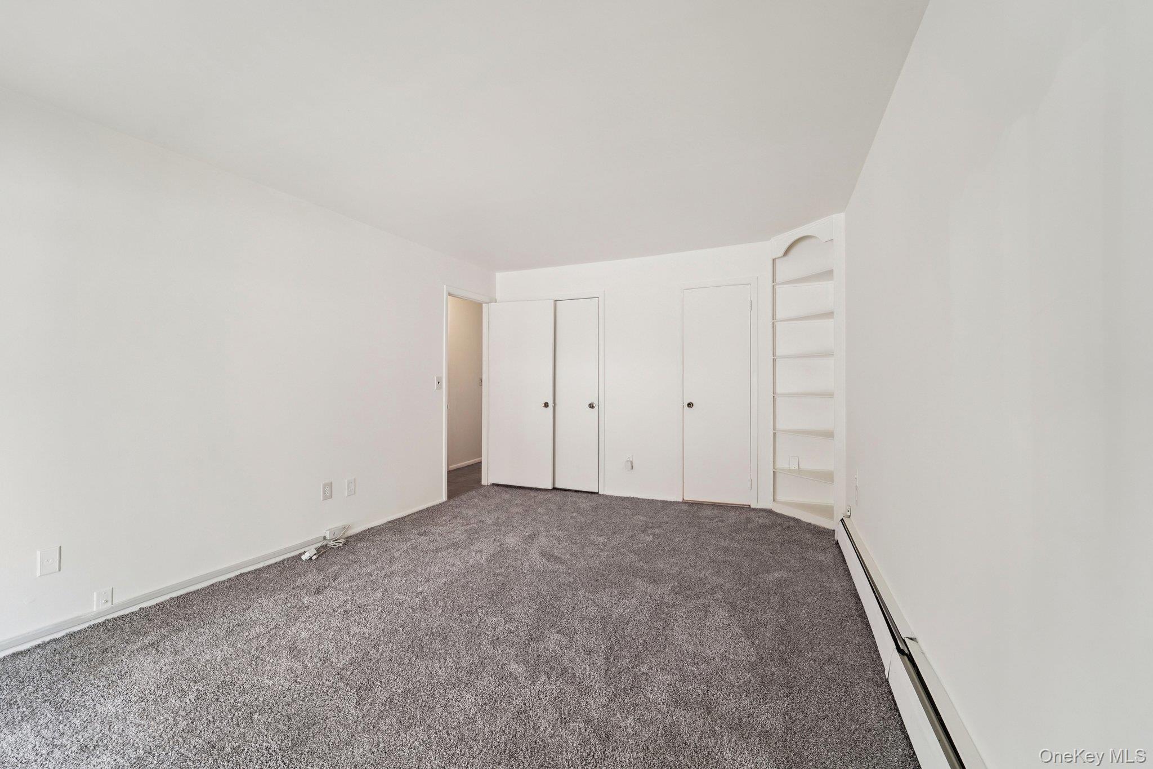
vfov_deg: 81.2
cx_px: 576
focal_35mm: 14
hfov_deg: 104.3
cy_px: 384
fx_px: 448
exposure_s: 1/30
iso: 400
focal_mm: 14
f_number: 8
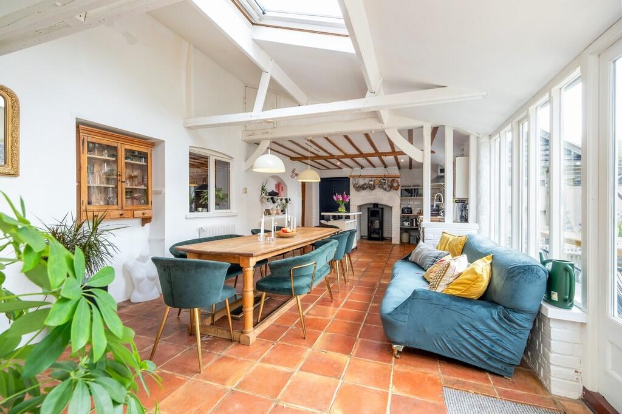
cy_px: 207
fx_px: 259
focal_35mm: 15
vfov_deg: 77.3
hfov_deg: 100.4
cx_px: 311
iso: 160
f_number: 7.1
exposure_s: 1/10
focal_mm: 10.3
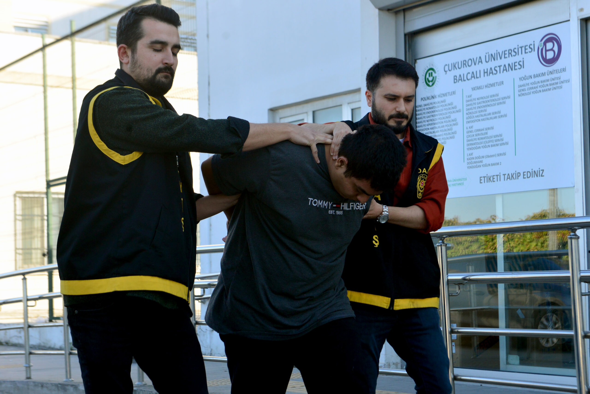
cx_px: 295
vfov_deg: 23.4
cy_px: 197
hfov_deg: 34.5
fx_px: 951
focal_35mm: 58
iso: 800
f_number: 5.6
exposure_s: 1/800
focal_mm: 58
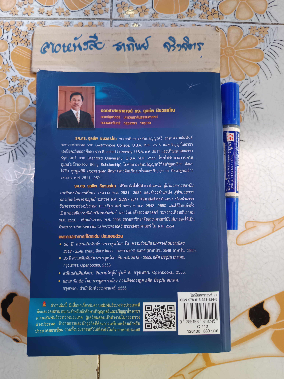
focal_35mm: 24
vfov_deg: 71.6
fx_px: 263
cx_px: 142
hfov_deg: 56.8
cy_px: 190
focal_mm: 5.31
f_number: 1.7
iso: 1219
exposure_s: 1/50
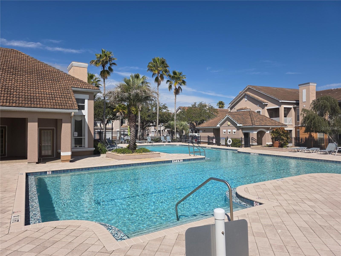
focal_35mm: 23
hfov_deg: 73.9
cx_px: 170
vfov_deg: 58.9
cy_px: 128
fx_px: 227
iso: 12
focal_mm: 6.3
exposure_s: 1/1619
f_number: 1.7
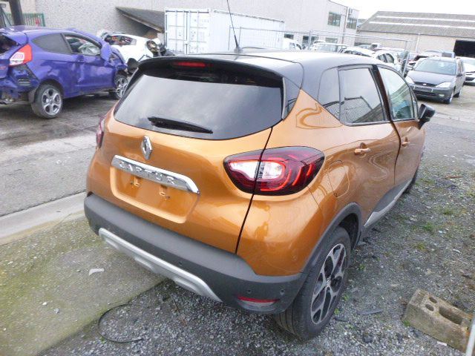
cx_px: 238
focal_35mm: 25
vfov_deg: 54.9
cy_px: 178
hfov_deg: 69.4
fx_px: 343
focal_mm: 4.5
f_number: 3.9
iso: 400
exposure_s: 1/60
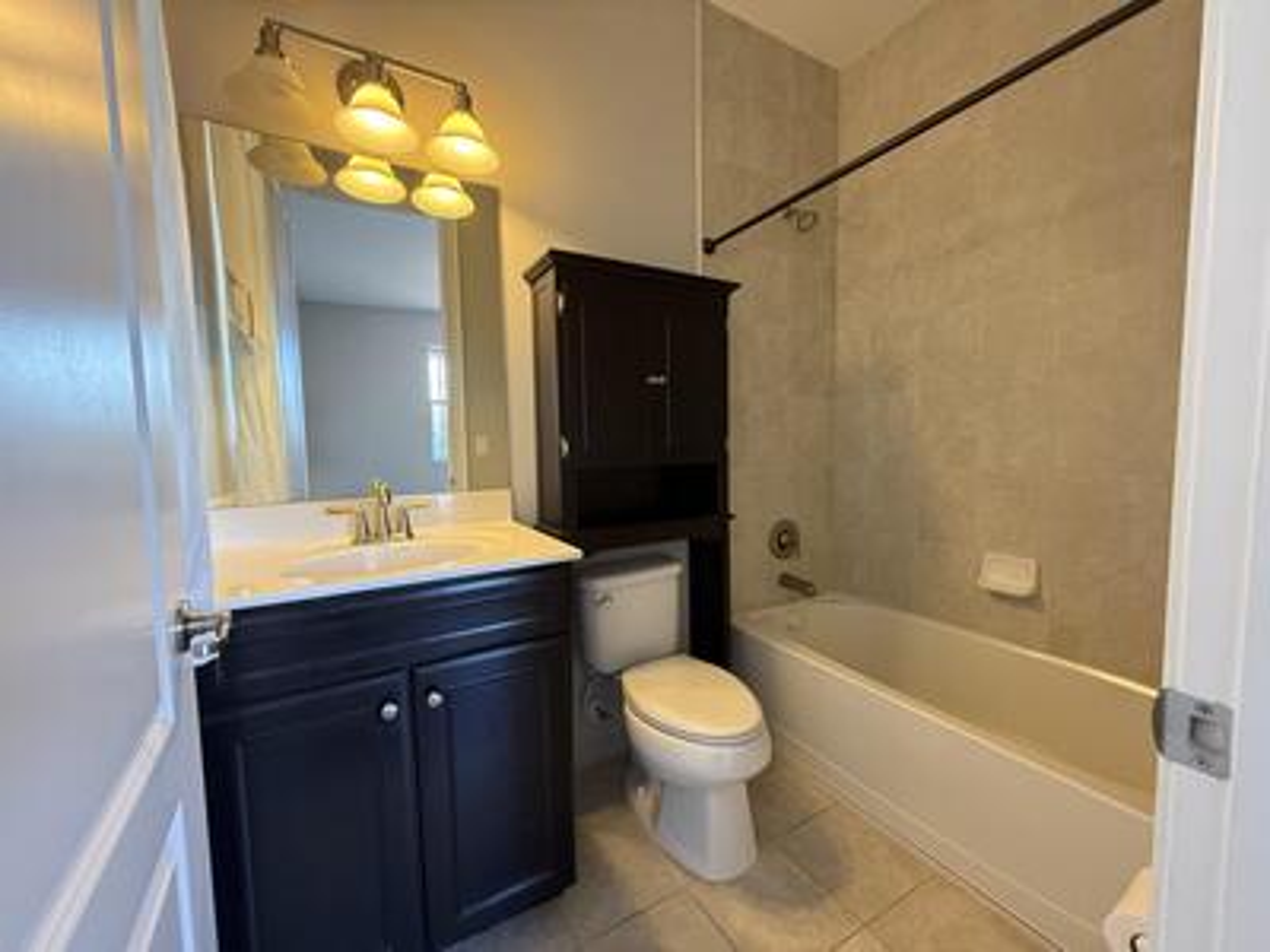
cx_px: 635
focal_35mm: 14
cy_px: 476
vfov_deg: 85.7
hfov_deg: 102.1
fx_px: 514
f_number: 2.2
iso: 500
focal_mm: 2.22
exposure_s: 1/60
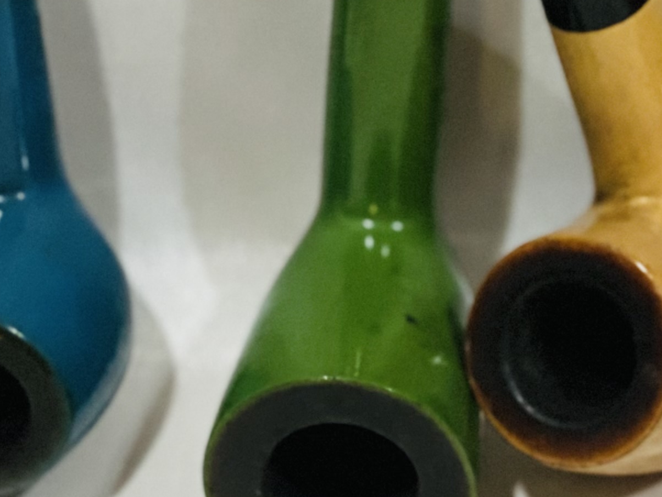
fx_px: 3328
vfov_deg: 8.5
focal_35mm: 174
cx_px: 836
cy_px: 24
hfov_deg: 11.1
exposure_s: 1/20
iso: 400
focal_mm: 6
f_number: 2
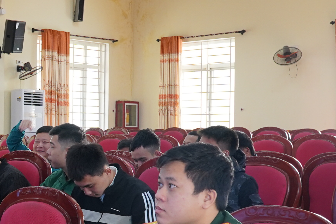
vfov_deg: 18.2
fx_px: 700
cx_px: -24
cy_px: 138
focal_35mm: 75
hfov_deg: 25.3
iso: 1000
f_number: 5.6
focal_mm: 22
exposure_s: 1/60
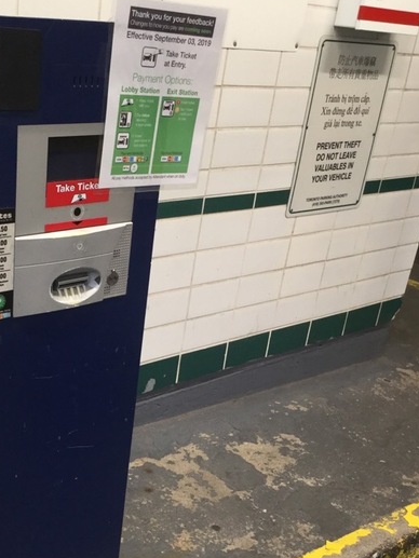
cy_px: 370
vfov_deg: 39.2
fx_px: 774
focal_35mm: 48
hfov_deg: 29.8
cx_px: 108
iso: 50
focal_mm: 3.3
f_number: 2.4
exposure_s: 1/30
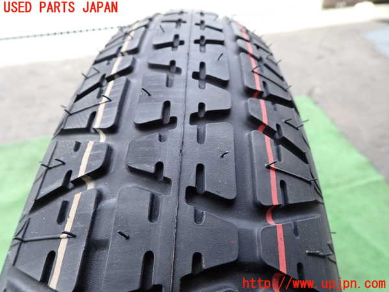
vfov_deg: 54.9
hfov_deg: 69.4
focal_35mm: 25
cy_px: 146
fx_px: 281
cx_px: 194
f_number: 2.8
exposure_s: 1/160
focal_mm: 4.5
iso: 100
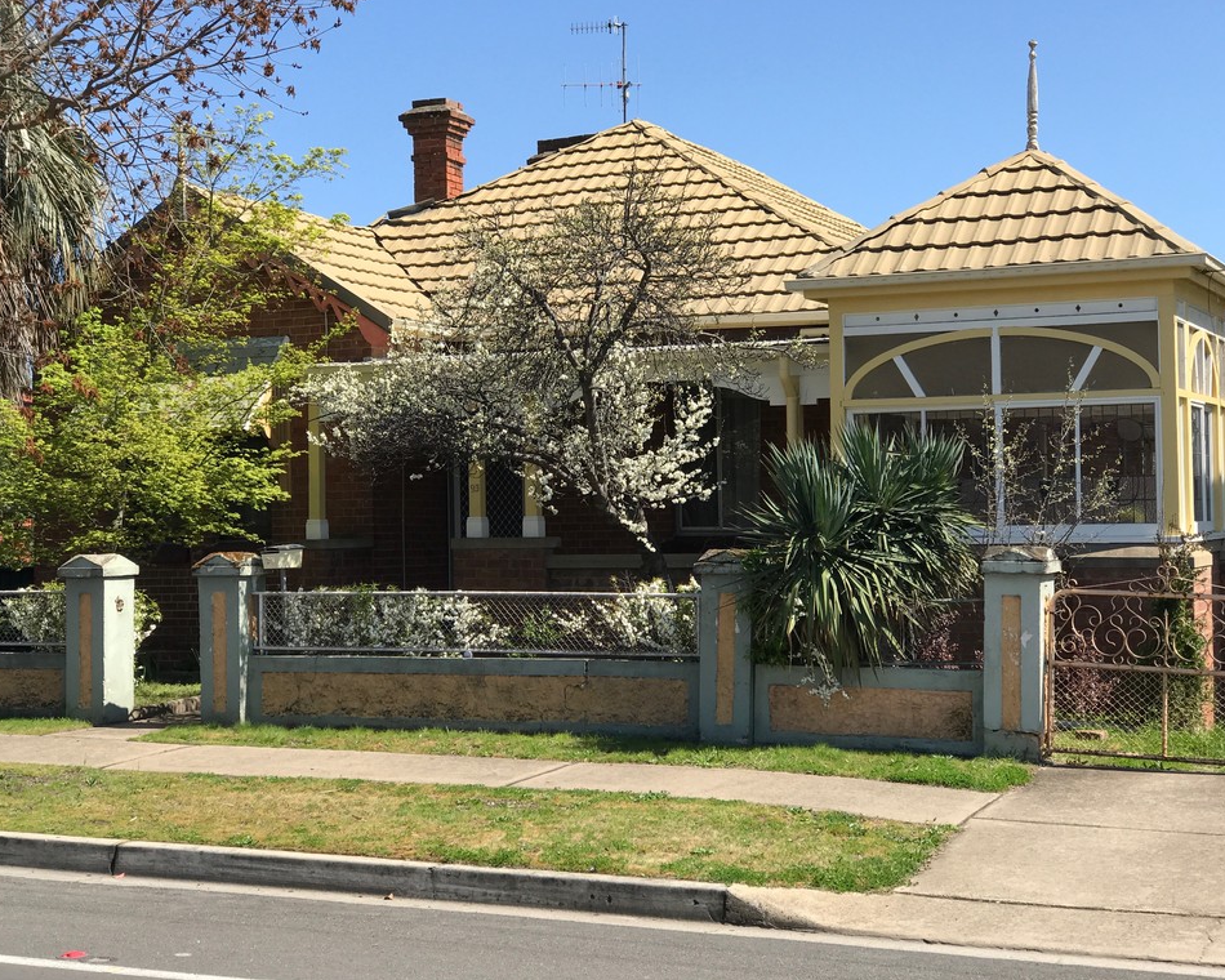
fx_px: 2175
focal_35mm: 60
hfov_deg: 31.5
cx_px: 601
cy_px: 490
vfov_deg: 25.4
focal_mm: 6.6
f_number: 2.8
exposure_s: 1/584
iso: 20
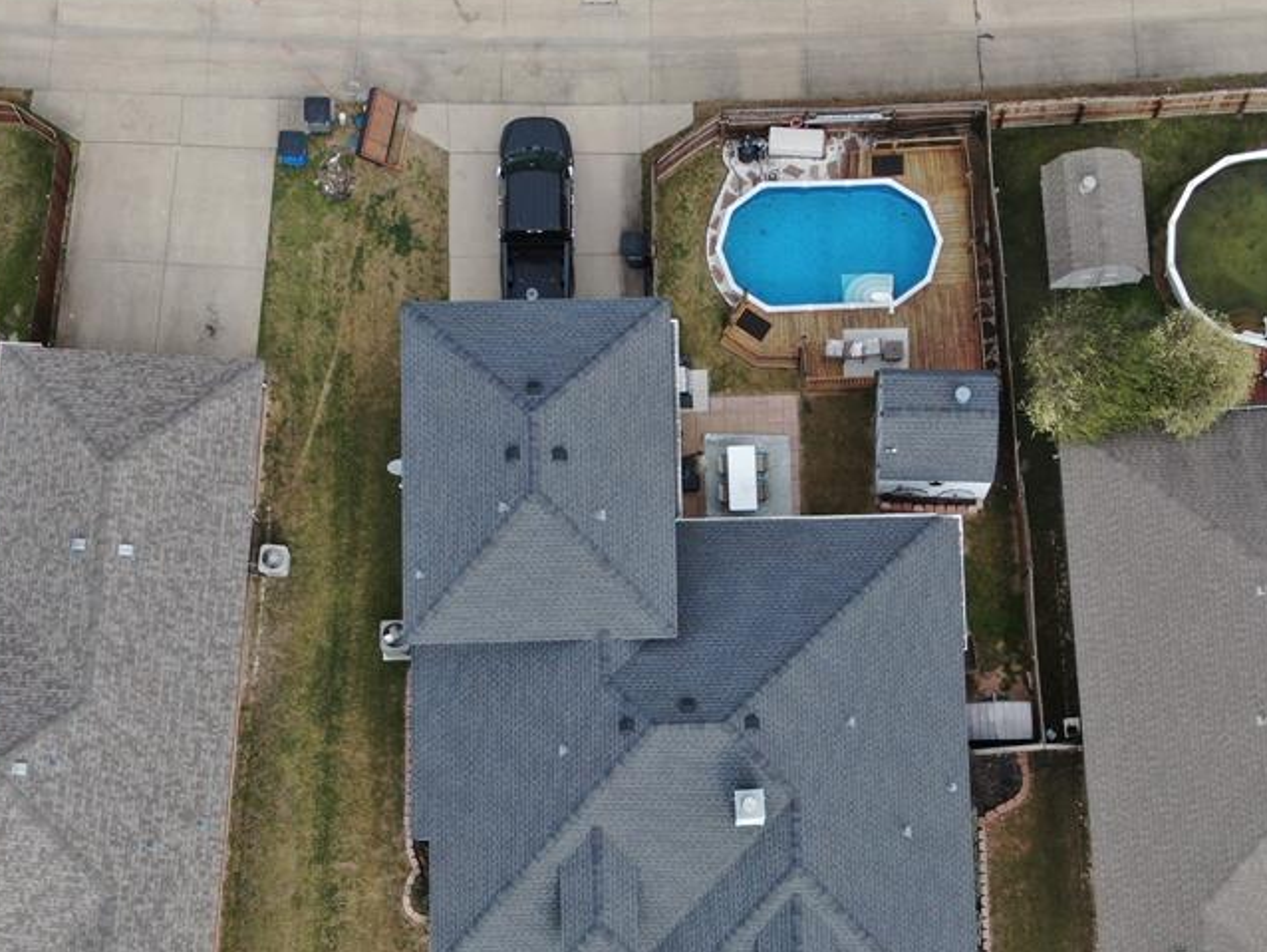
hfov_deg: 25.3
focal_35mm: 77
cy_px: 576
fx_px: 2819
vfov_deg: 19.1
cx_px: 705
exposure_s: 1/400
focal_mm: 8.6
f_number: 3.8
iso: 100
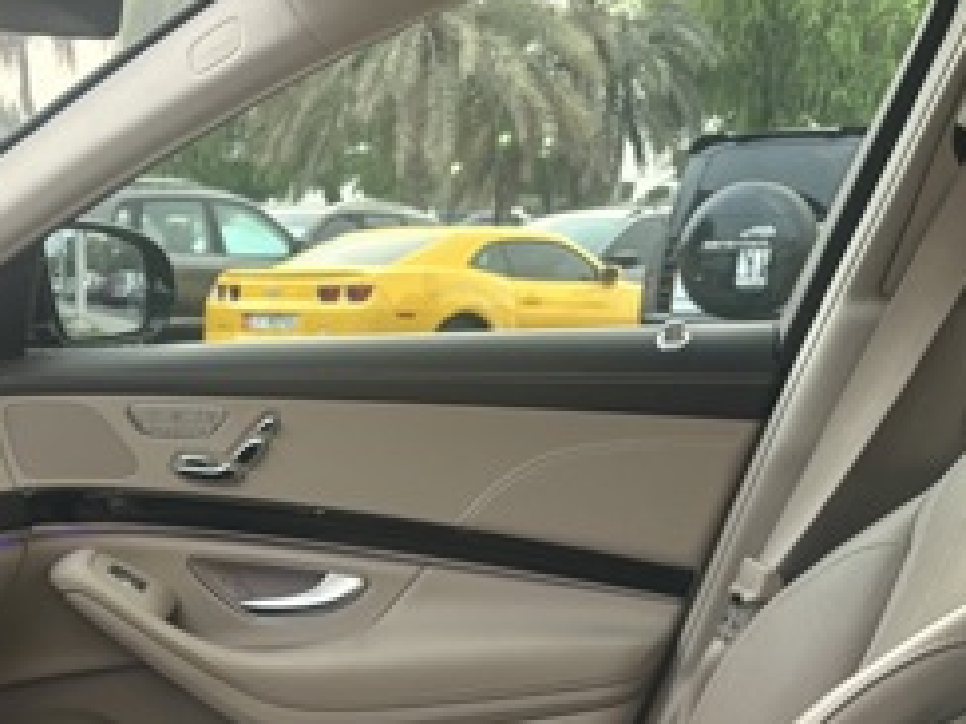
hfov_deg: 27.6
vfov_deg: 21.5
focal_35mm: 64
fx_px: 1786
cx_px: -103
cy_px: 839
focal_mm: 5.96
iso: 125
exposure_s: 1/119
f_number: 1.6
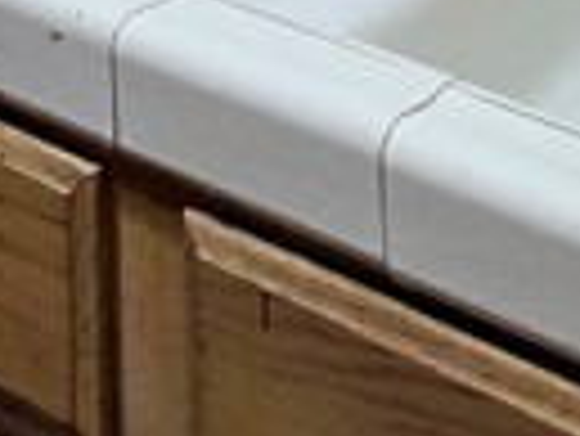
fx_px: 1727
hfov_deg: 19.0
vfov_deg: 9.7
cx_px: 184
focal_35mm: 103
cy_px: -998
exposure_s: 1/60
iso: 250
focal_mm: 2.2
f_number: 2.2
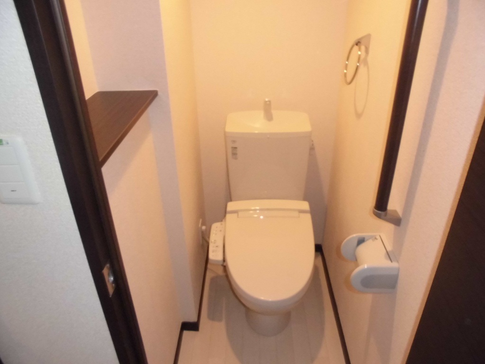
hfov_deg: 67.3
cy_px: 182
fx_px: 364
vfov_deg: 53.1
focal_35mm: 26
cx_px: 242
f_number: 3.5
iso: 400
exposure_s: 1/40
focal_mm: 4.6
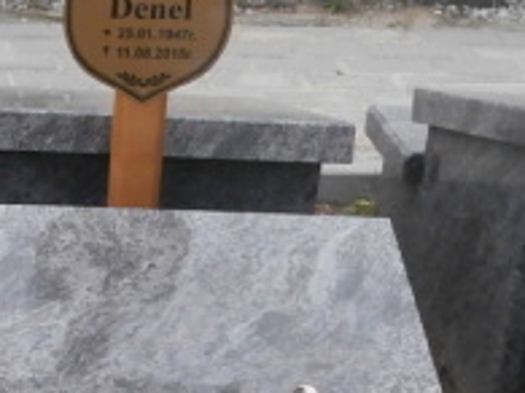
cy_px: 415
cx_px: 164
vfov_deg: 11.7
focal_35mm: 125
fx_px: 1895
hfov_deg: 15.7
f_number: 3.9
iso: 400
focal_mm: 6.67
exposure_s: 1/125
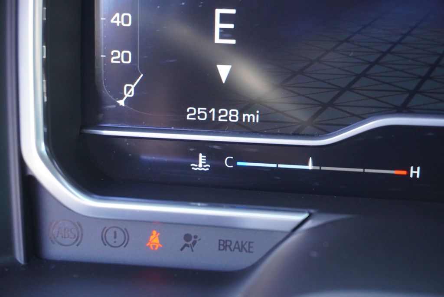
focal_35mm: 74
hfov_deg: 27.5
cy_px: 148
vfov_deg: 18.6
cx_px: 222
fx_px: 907
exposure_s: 1/80
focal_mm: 49
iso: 1600
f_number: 5.6
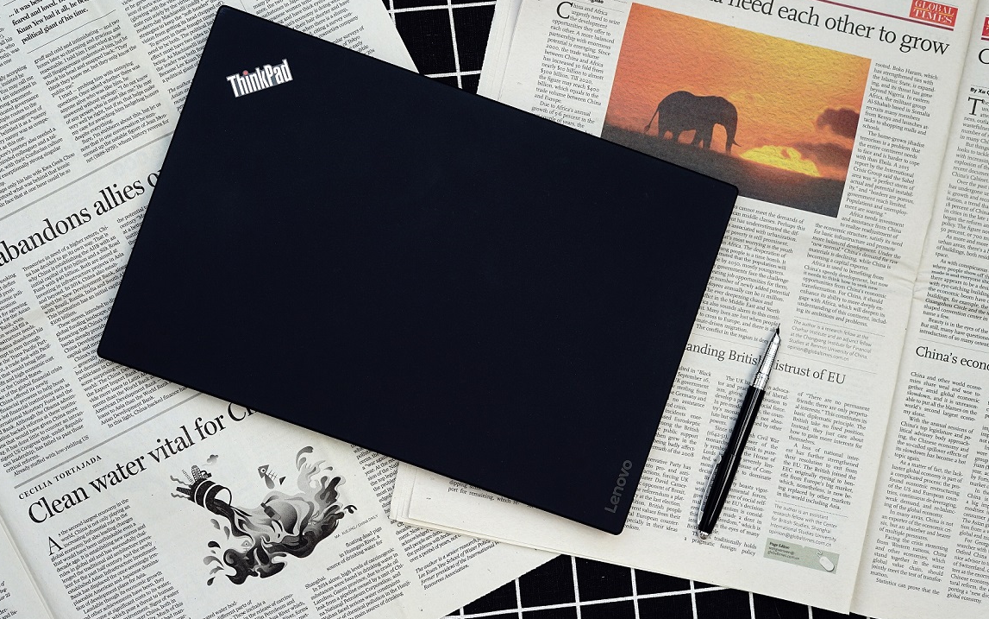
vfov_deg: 23.1
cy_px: 269
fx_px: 1509
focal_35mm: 56
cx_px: 451
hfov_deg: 36.3
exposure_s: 1/60
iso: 100
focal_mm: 50
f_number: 4
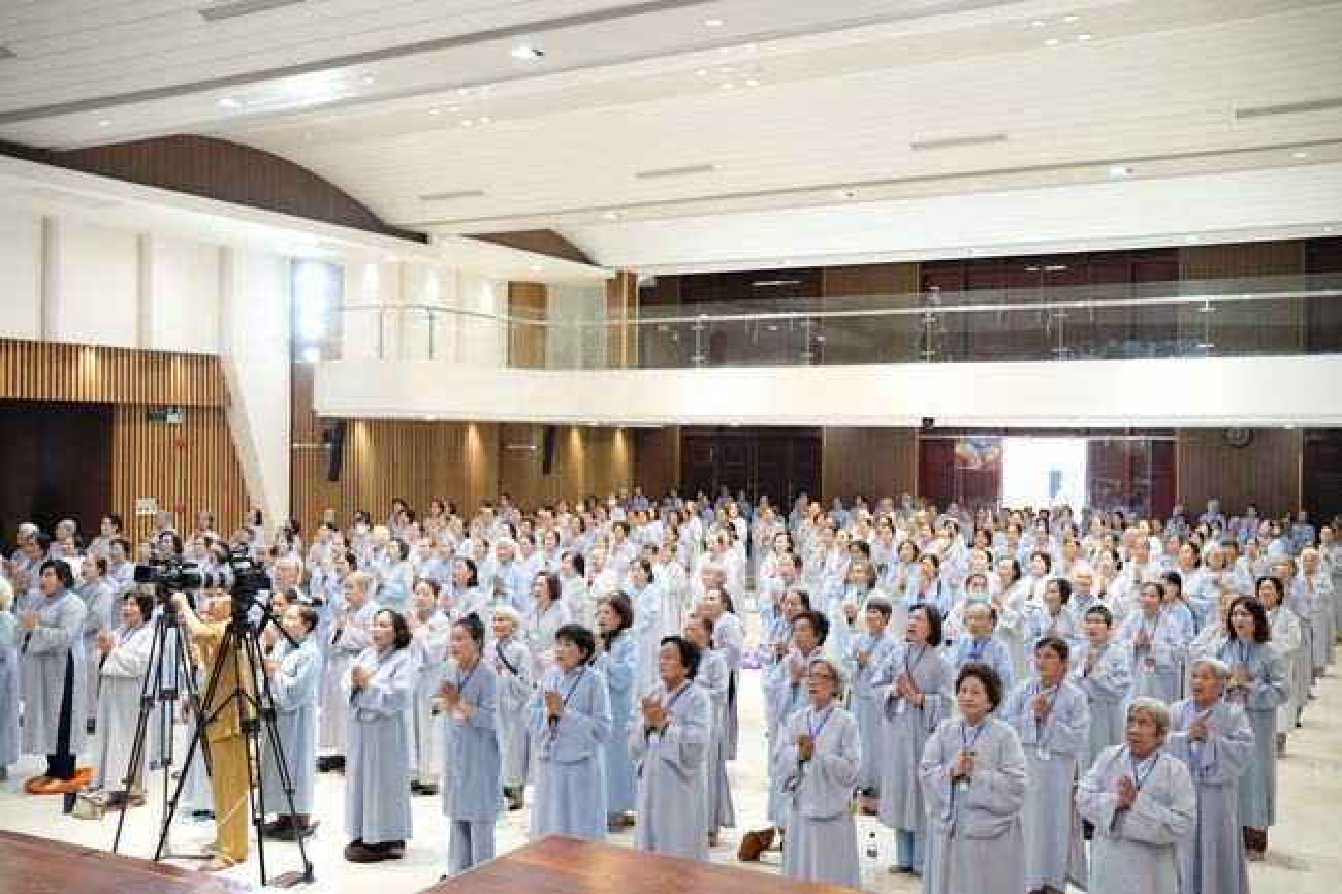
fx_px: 1304
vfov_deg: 37.8
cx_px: 671
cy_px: 447
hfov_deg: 54.4
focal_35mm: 35
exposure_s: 1/125
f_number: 3.2
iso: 3200
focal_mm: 35
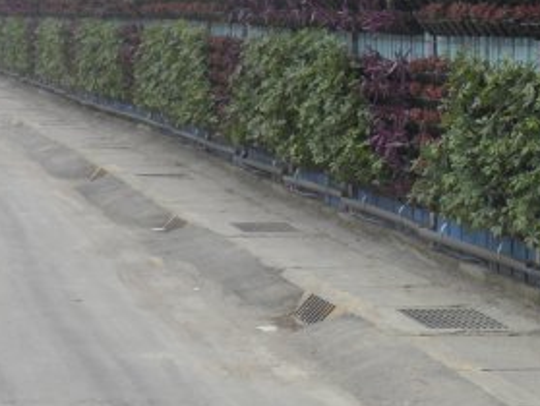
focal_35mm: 126
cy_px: 66
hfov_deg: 15.2
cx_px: 596
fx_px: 1968
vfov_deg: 11.7
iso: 50
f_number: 6
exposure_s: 1/250
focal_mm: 7.9
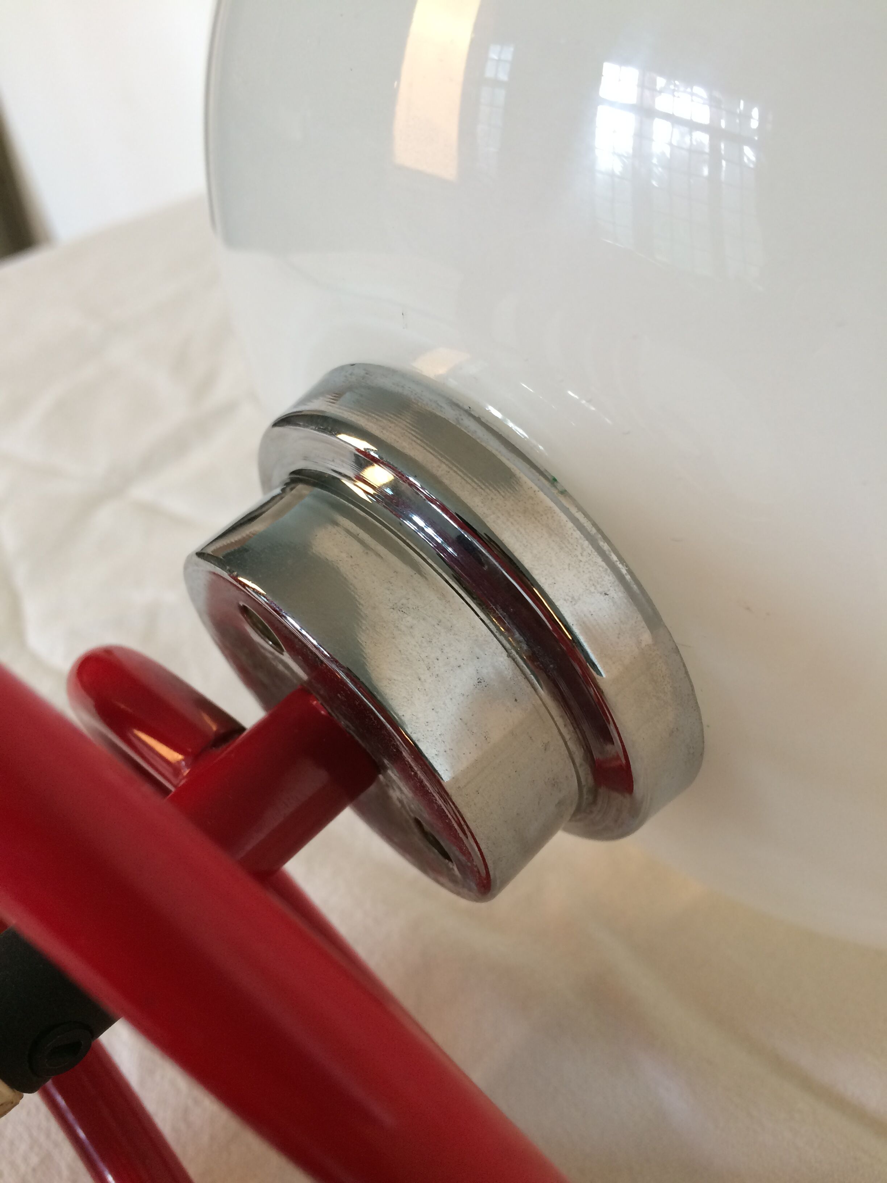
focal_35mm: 29
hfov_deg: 48.2
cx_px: 444
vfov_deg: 61.7
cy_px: 592
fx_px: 991
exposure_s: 1/33
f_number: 2.2
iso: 100
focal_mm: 4.15
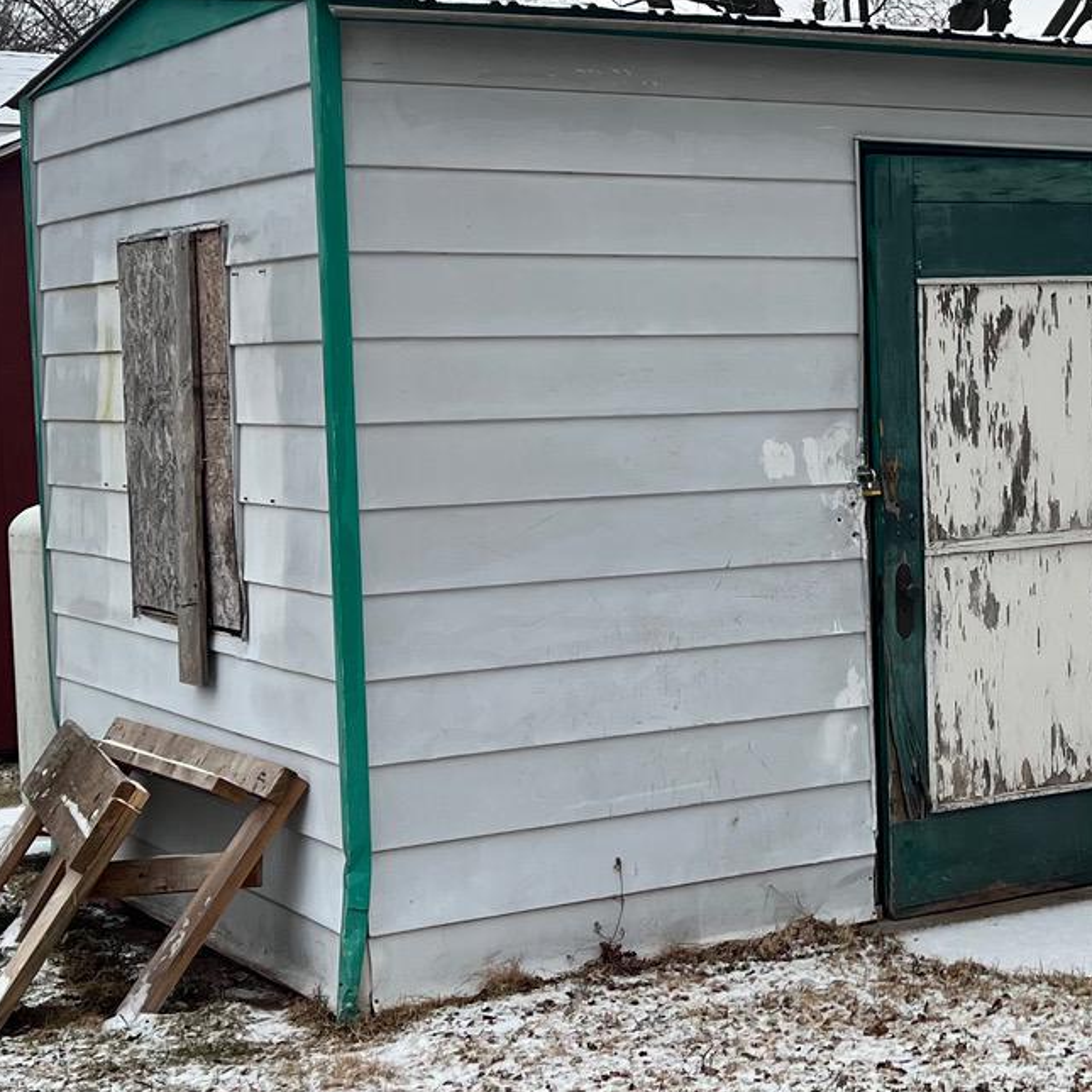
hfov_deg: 22.7
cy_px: 523
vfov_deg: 23.7
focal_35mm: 73
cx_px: 1100
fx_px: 2605
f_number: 1.5
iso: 50
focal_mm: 5.7
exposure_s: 1/1395
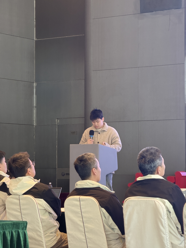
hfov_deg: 12.3
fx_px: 860
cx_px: 93
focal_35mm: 120
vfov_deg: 16.4
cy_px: 124
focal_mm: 15.66
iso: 320
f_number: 2.8
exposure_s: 1/100
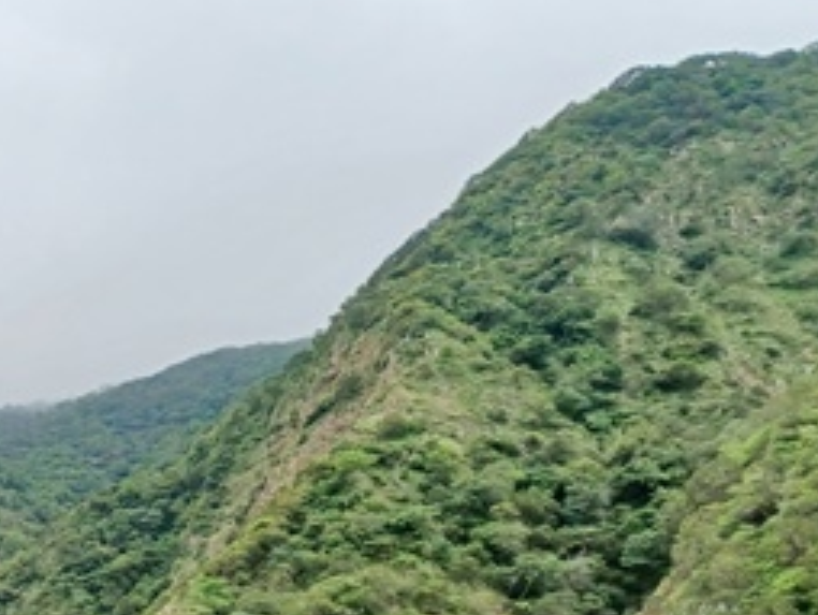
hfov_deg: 30.0
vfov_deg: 24.3
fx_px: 1396
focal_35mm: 59
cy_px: 518
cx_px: -35
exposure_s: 1/204
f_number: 1.8
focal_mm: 4.6
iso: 32
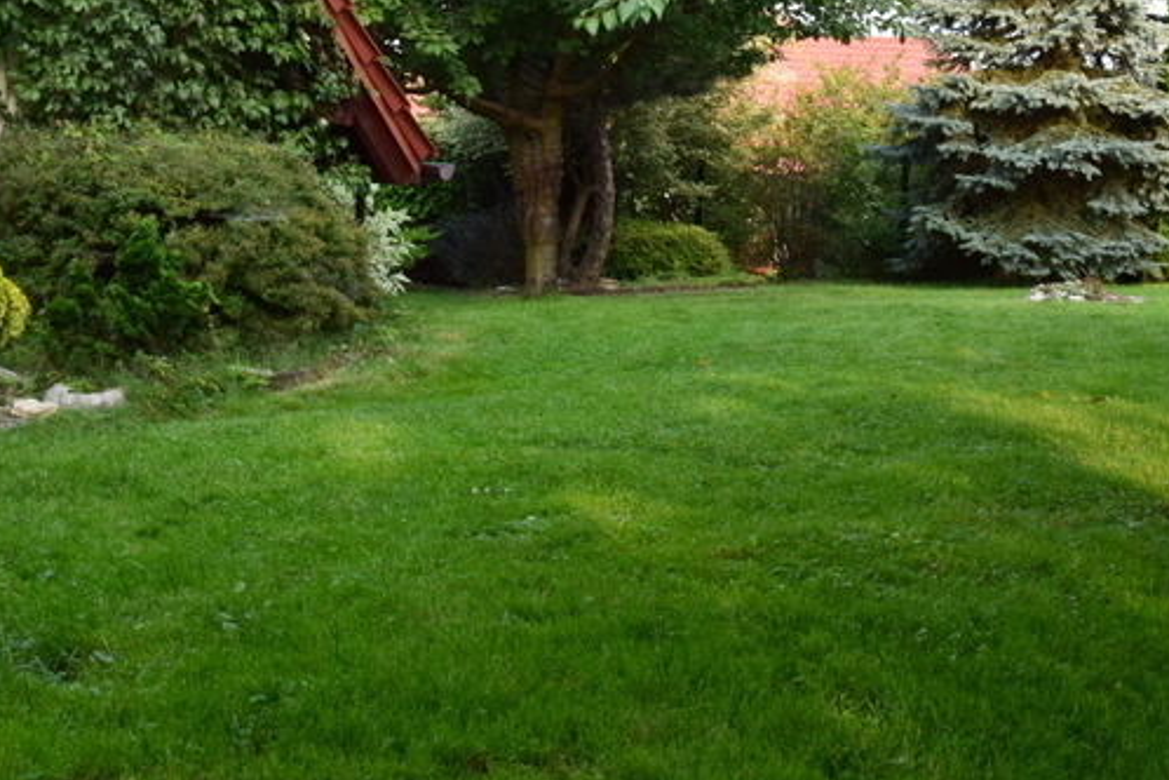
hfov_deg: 18.8
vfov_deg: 12.6
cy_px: 102
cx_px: 805
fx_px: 3508
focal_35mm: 108
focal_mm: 35
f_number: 9
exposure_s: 1/125
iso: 400
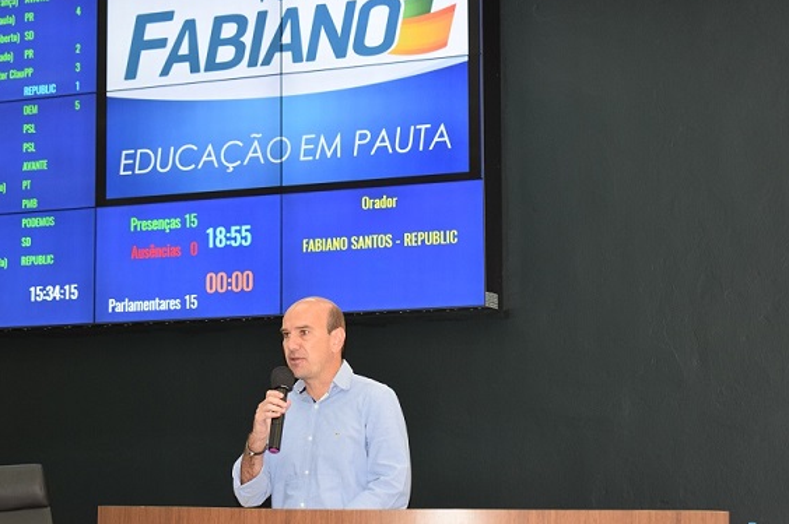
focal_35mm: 83
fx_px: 1817
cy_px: 258
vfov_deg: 16.4
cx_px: 417
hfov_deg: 24.5
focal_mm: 52
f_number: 5.6
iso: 1000
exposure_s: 1/60
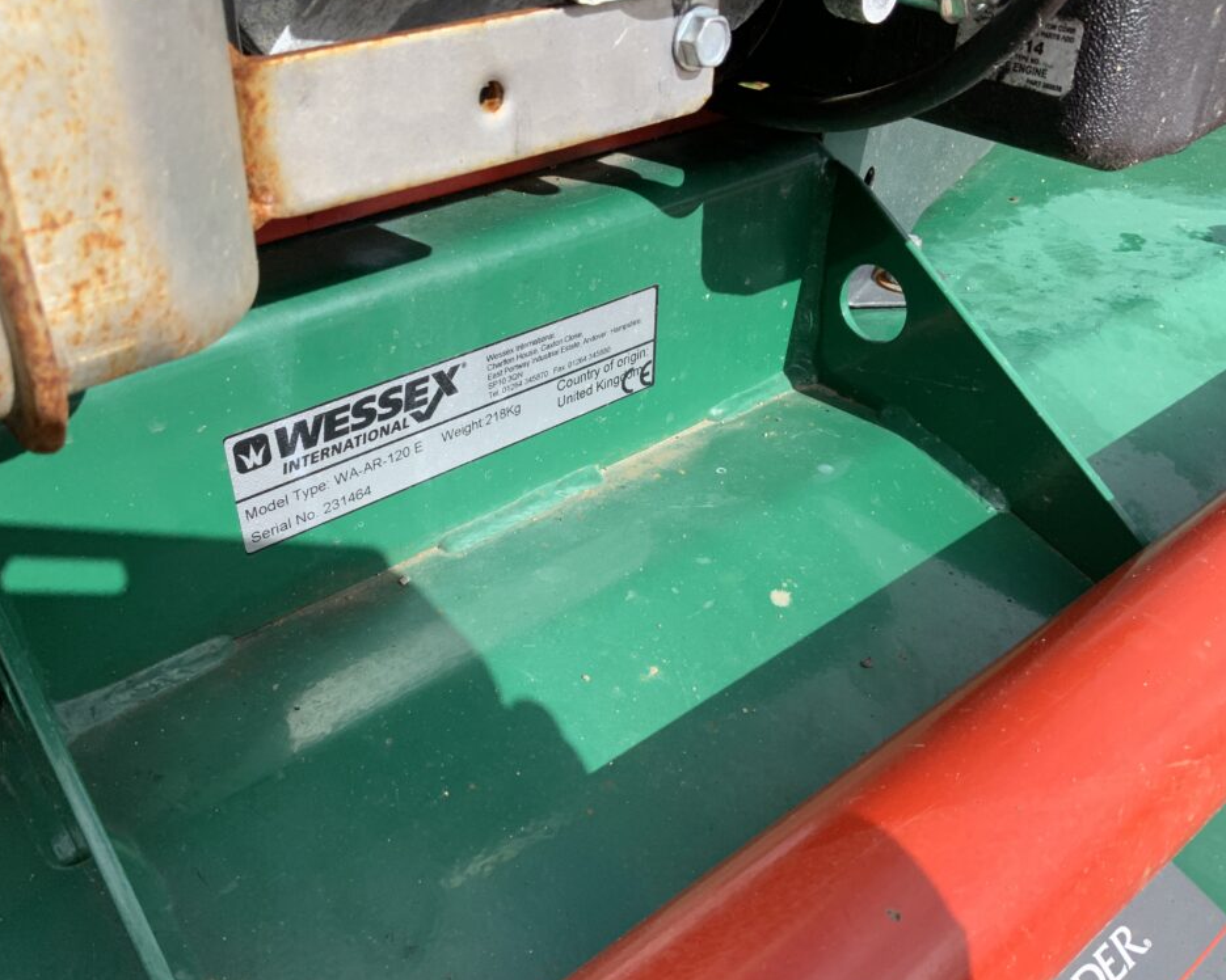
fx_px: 1125
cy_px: 490
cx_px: 556
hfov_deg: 57.1
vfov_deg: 47.1
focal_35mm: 31
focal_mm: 3
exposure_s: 1/1279
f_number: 1.8
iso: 16
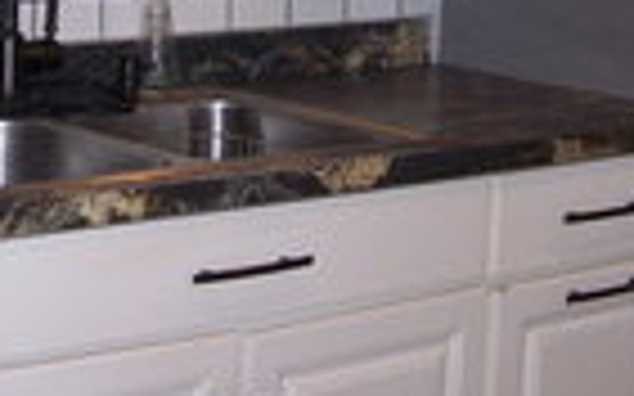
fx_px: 2107
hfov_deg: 17.0
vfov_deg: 10.5
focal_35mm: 122
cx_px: 182
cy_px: -99
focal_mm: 6.3
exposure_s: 1/60
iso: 140
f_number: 2.8
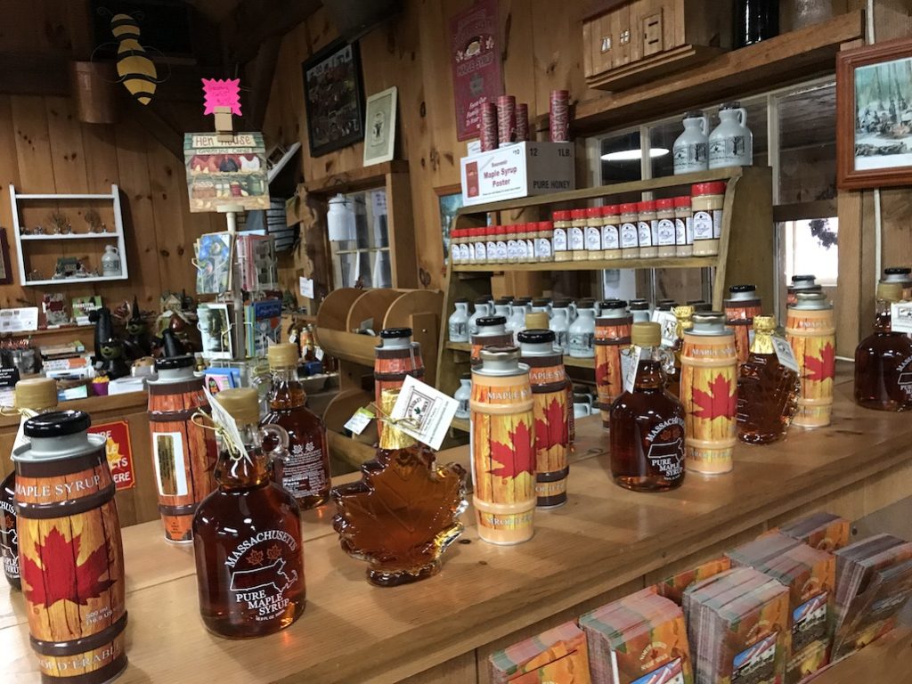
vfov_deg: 49.7
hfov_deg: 63.4
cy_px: 342
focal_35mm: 28
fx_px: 738
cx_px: 456
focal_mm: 3.99
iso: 100
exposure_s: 1/12
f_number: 1.8
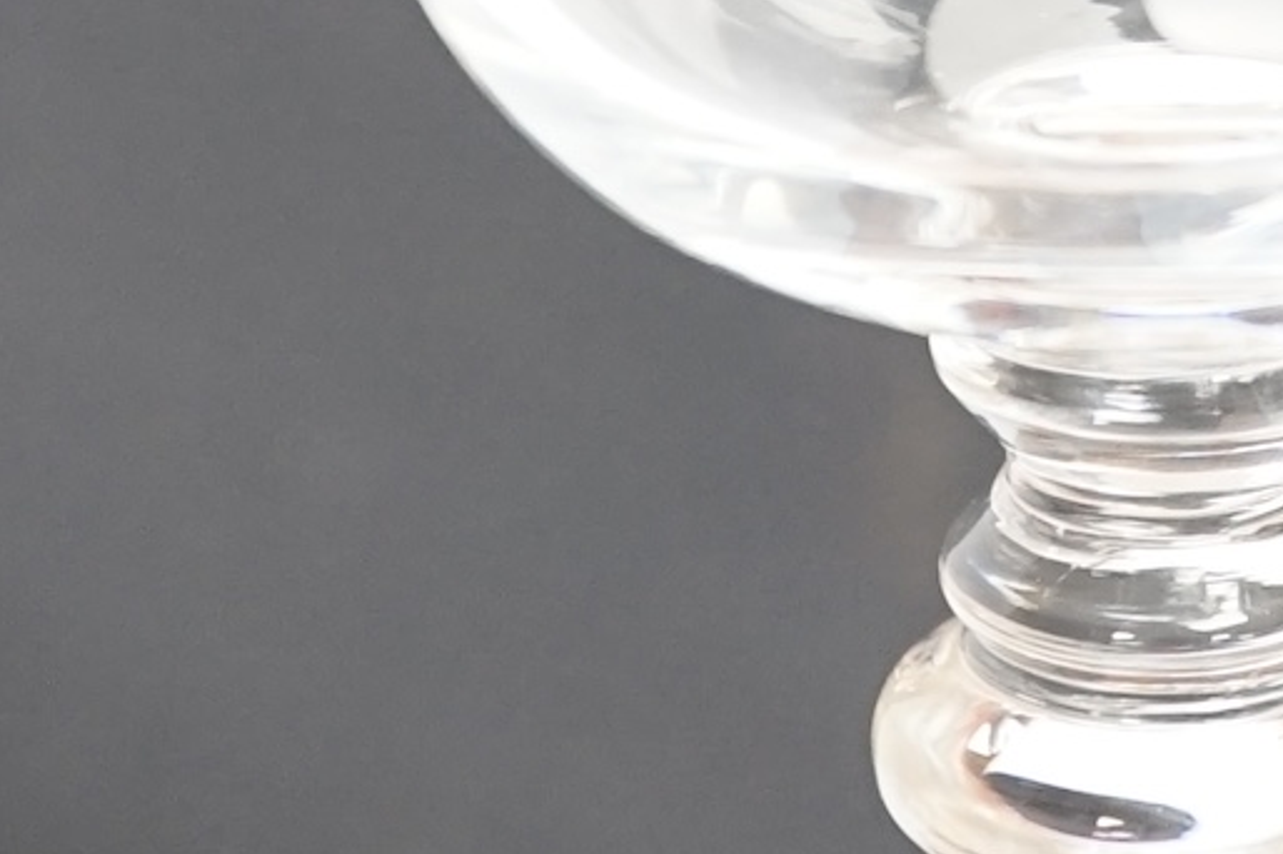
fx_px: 7016
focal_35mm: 197
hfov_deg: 10.3
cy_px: -940
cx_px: 1389
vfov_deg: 6.7
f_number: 3.5
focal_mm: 30
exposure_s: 1/60
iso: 1600
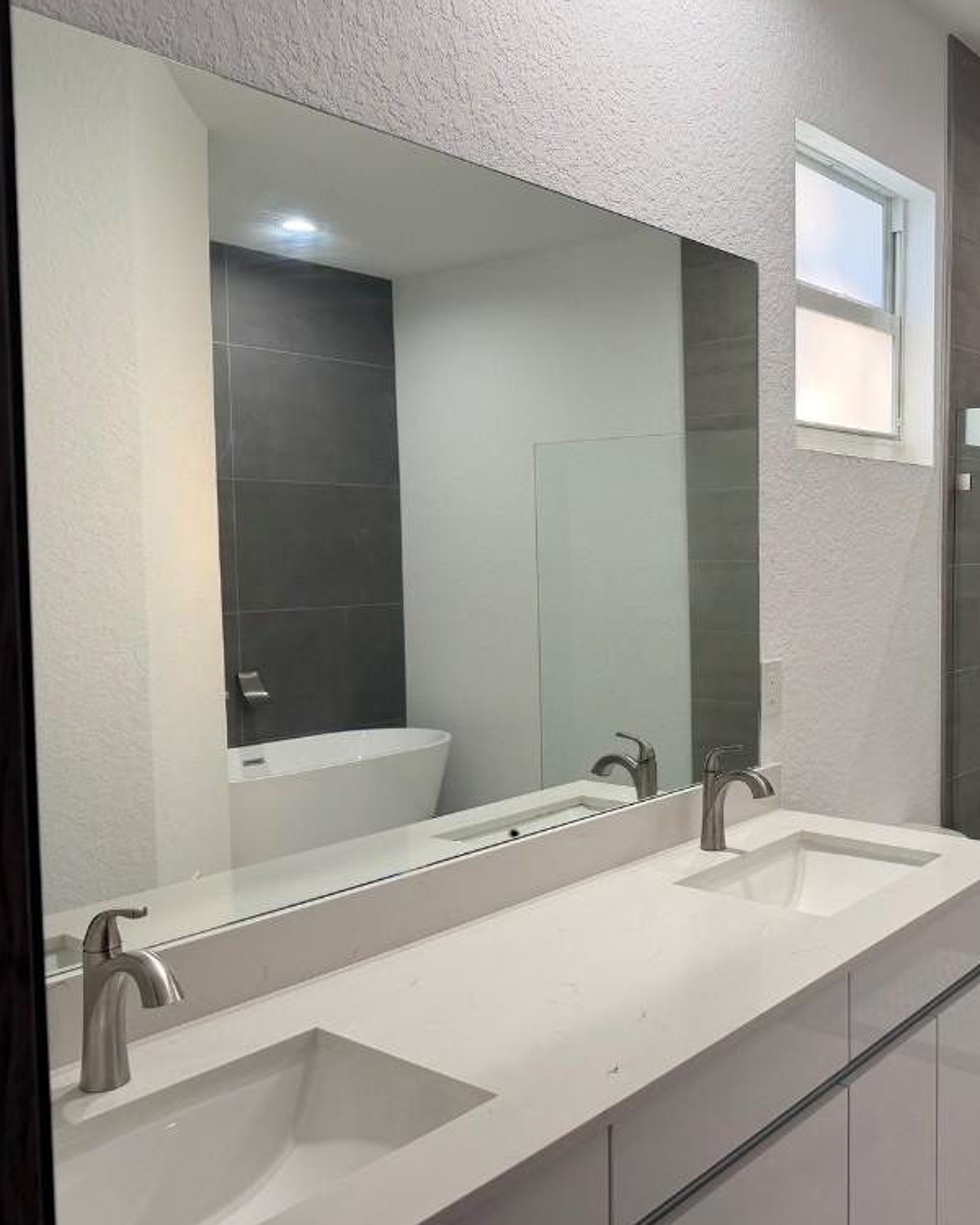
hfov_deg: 44.2
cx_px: 740
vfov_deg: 55.7
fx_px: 1160
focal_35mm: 32
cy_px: 612
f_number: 1.78
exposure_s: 1/120
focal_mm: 6.76
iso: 125
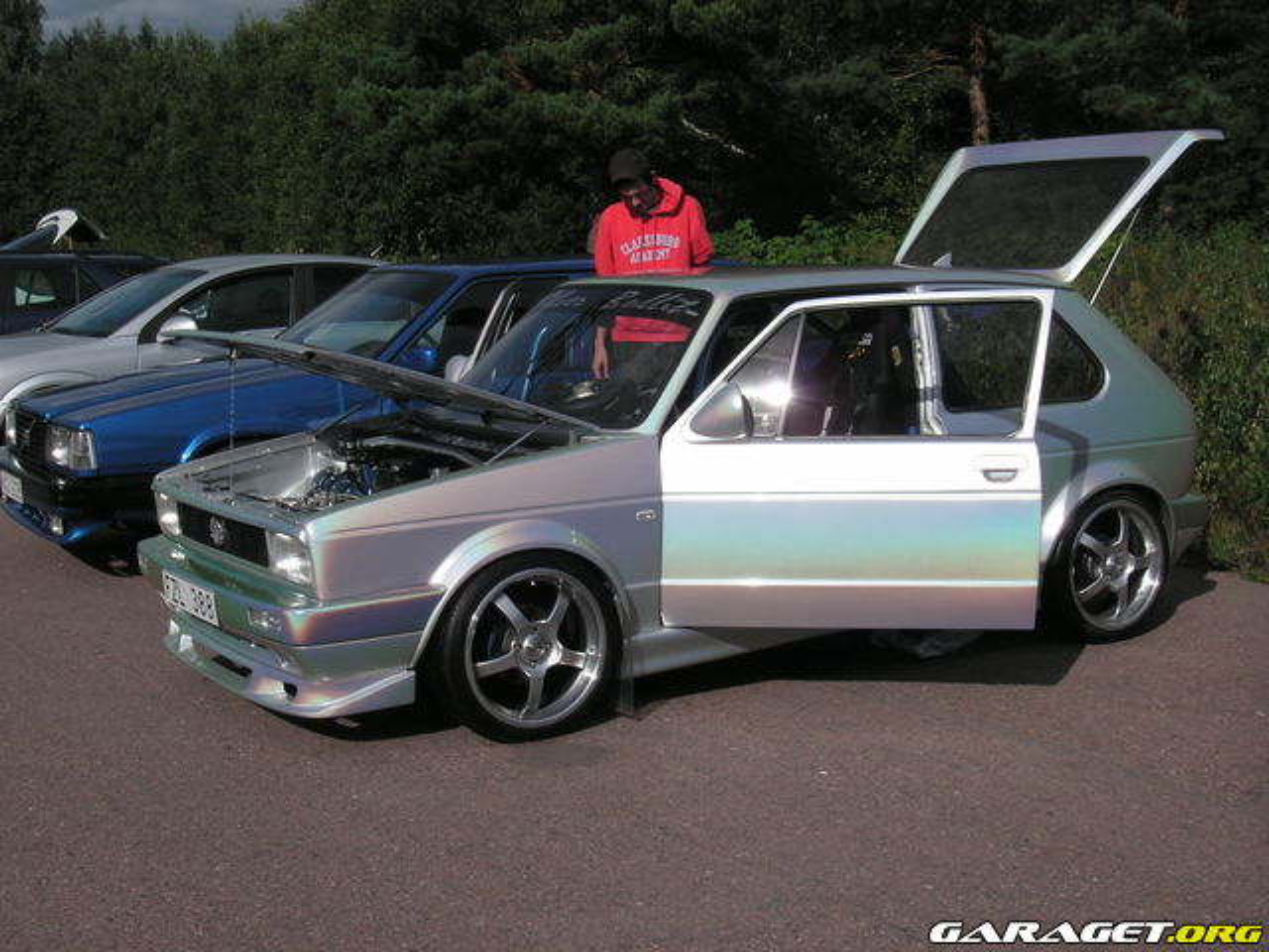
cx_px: 634
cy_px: 476
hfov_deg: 38.9
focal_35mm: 49
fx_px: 1796
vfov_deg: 29.7
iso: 50
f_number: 7.1
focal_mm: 8.2
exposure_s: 1/350
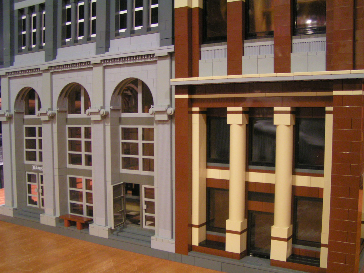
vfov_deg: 37.7
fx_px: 400
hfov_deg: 49.0
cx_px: 182
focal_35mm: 38
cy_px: 136
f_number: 2.8
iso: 200
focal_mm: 5.8
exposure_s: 1/5
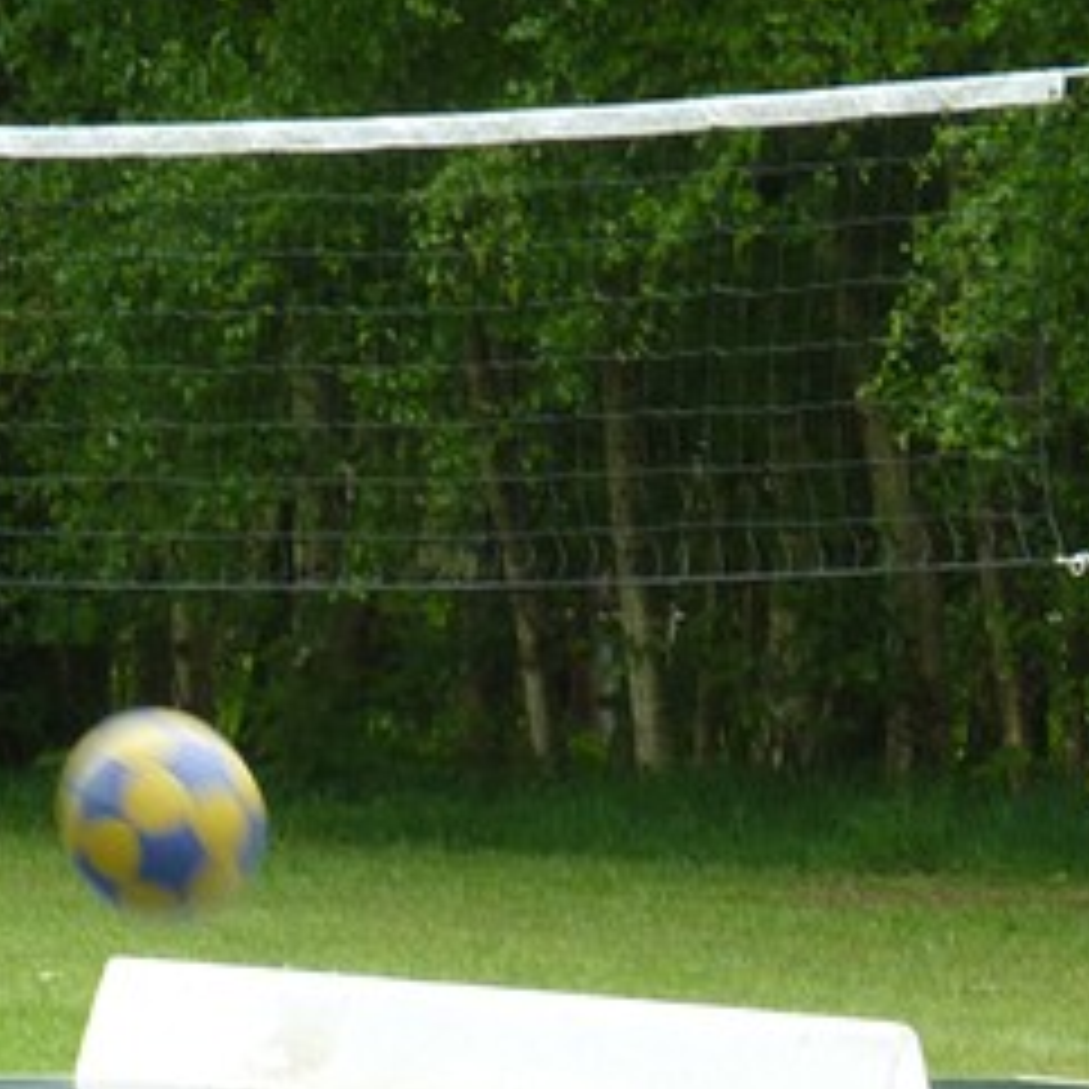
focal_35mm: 515
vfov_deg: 3.4
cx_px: 500
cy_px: 1017
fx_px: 18330
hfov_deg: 3.4
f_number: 5.4
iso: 100
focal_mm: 31.3
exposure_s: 1/60
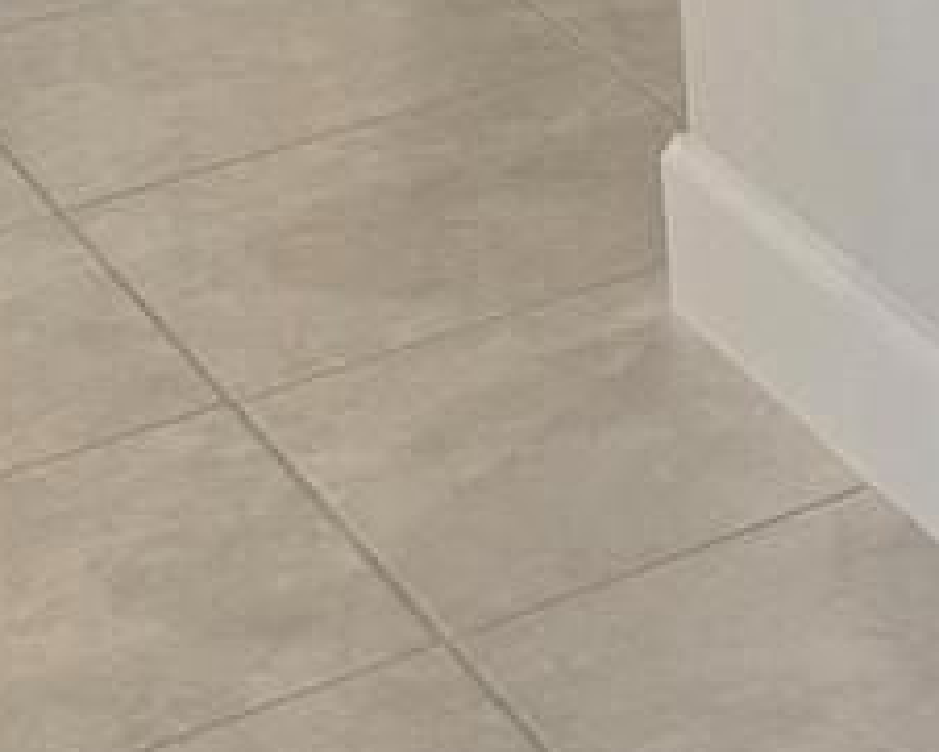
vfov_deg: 8.4
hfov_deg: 10.9
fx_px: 4421
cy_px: -1413
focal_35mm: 159
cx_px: 1940
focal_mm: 6.3
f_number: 1.7
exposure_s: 1/120
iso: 160
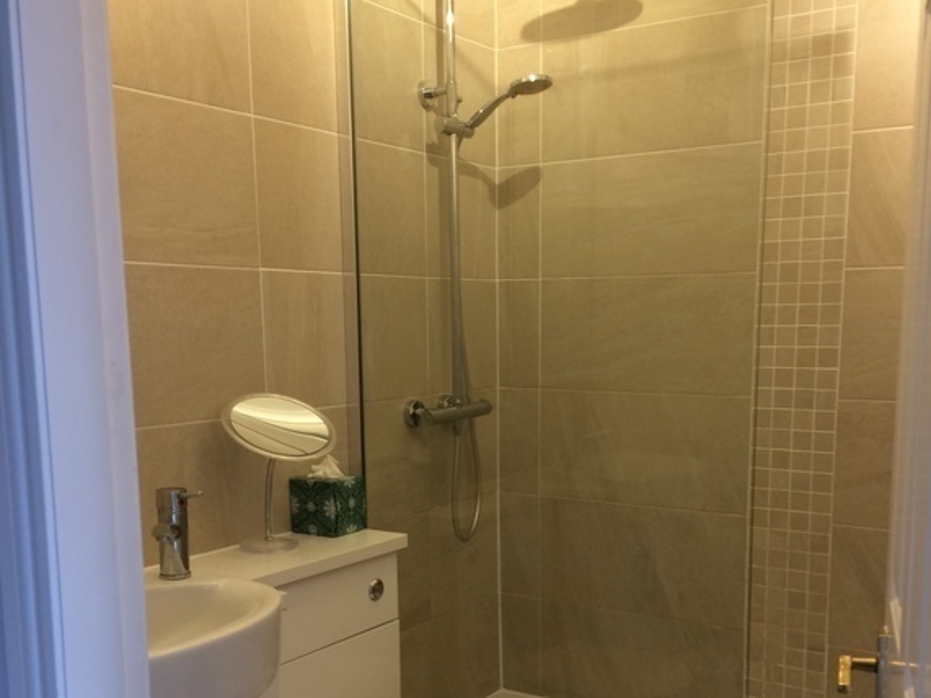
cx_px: 468
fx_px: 1049
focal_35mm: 39
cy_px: 486
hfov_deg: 47.9
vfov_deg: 36.3
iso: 100
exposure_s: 1/33
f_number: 2.2
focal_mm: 4.15
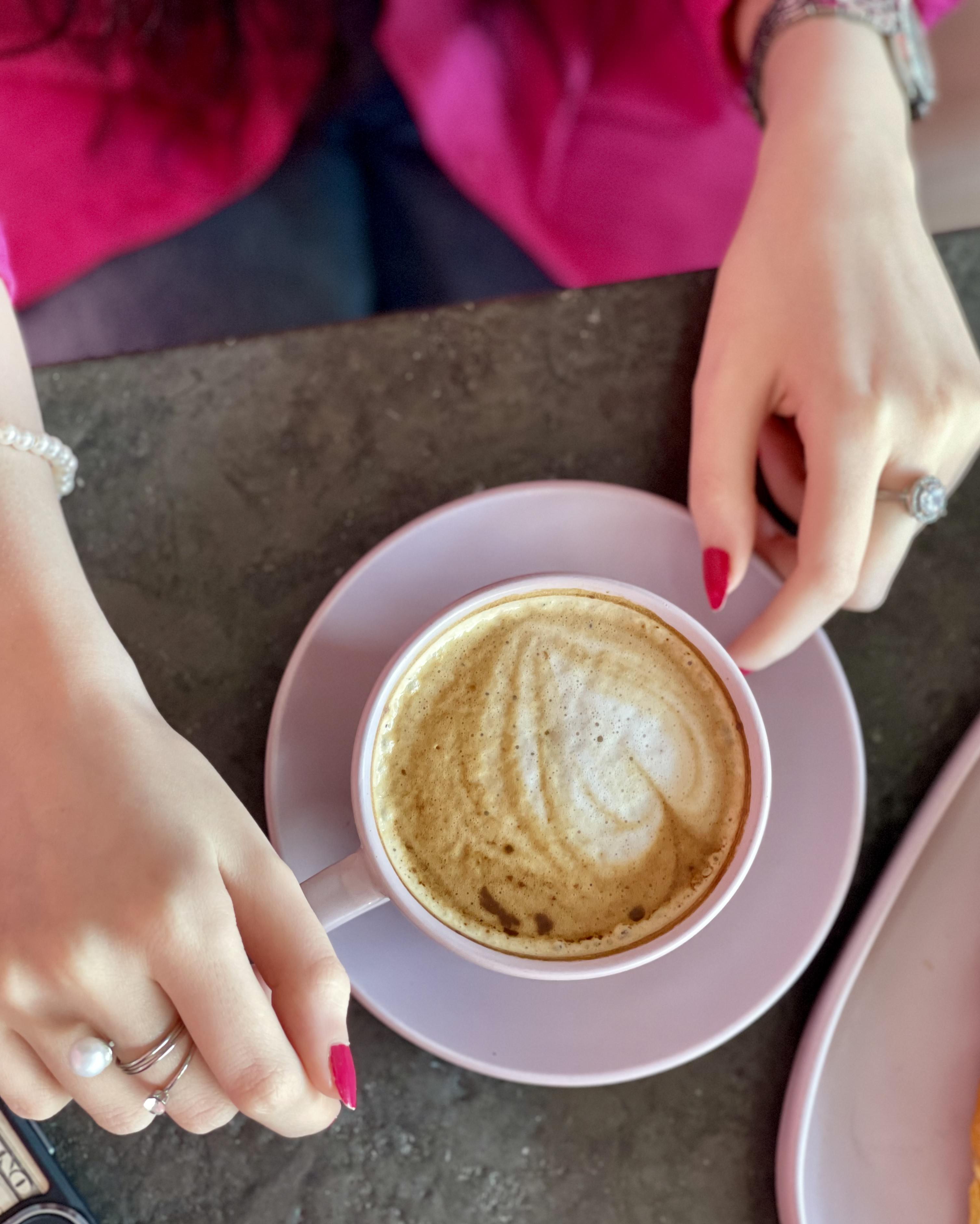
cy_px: 656
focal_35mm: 67
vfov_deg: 28.3
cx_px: 492
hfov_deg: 22.8
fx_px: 2429
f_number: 2.2
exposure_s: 1/40
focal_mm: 7.5
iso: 200
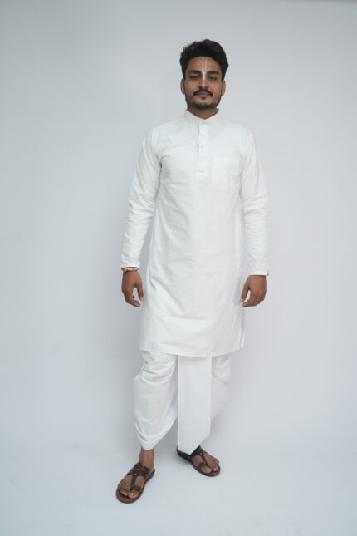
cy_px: 268
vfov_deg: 48.5
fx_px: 595
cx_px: 178
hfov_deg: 33.4
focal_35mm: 40
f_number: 4
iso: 640
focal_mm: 40
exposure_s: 1/100
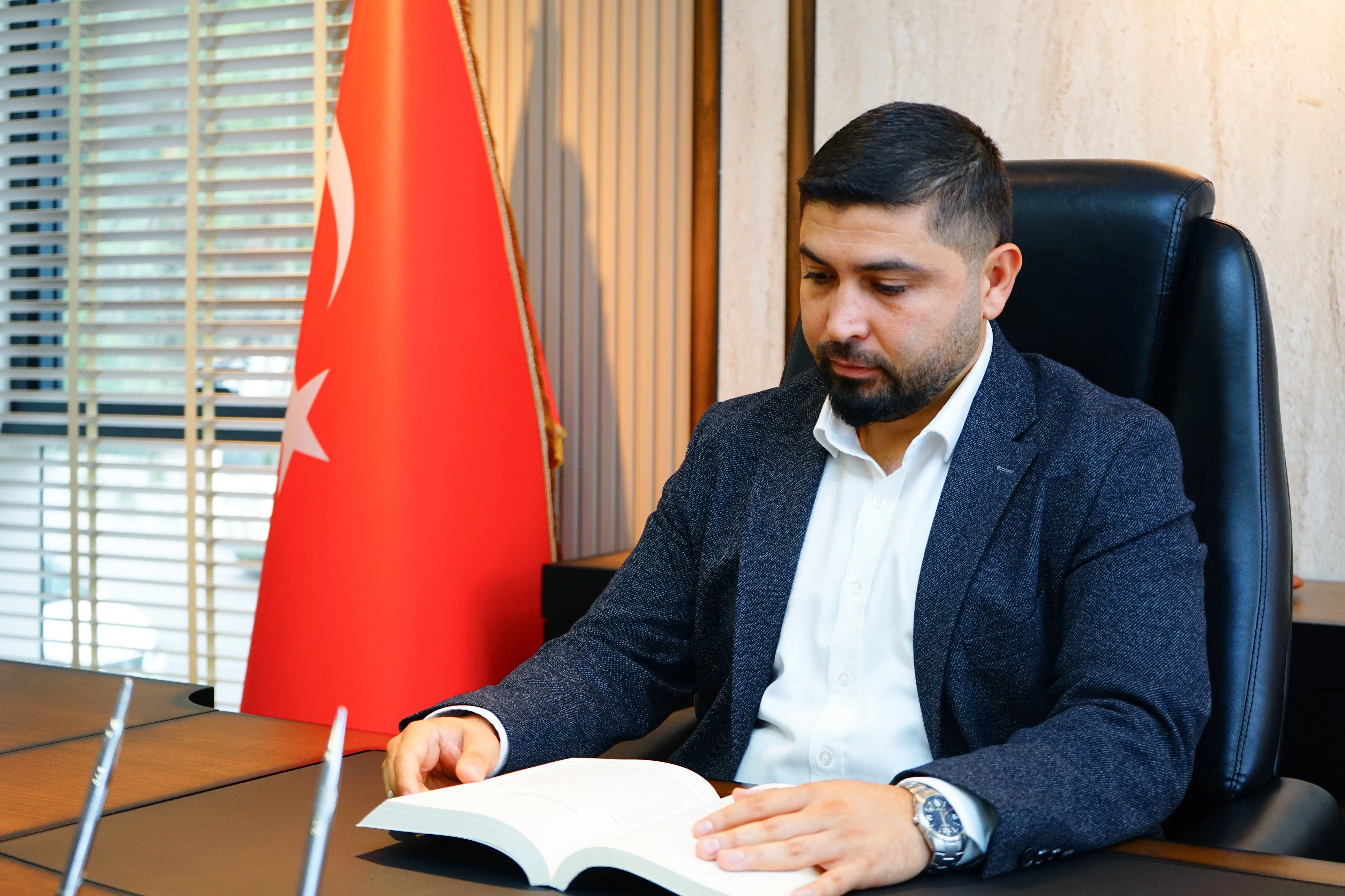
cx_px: 672
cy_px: 448
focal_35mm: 53
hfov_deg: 37.5
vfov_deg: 25.5
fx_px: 1980
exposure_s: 1/80
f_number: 5
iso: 1000
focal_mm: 53
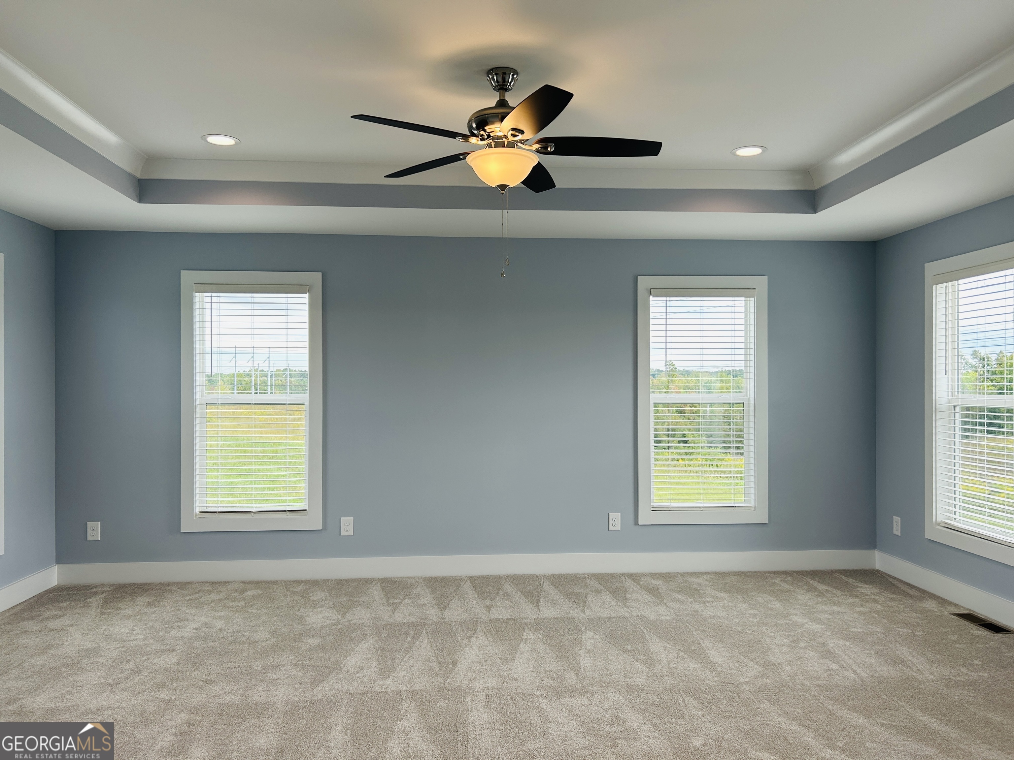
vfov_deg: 53.1
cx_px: 507
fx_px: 762
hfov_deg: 67.3
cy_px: 380
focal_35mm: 26
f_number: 1.5
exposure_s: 1/220
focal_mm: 5.7
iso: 40
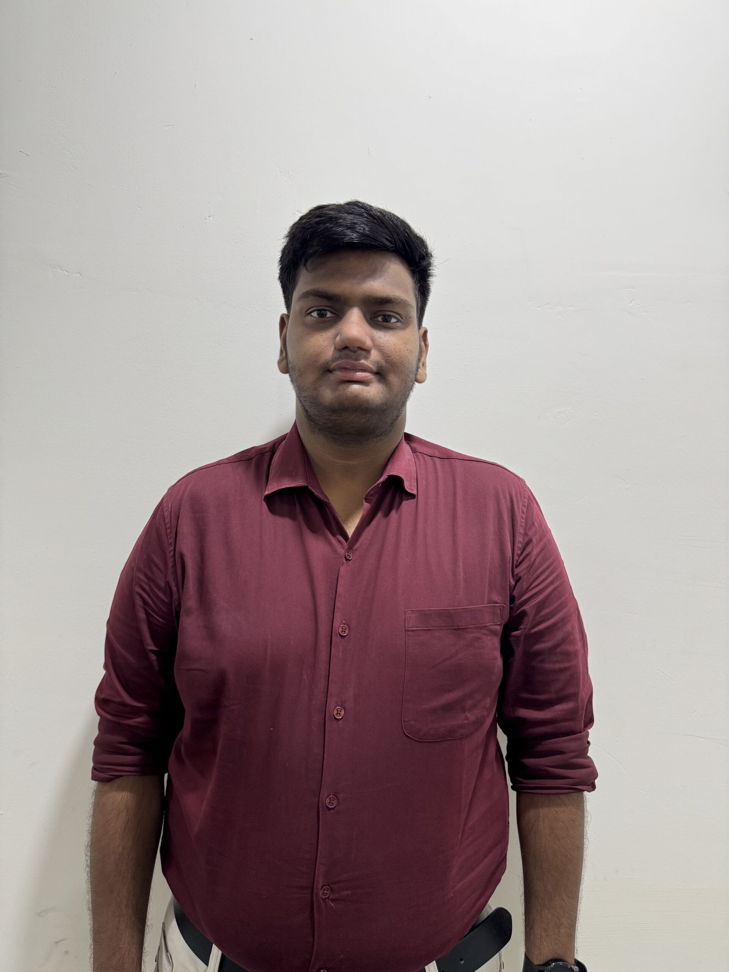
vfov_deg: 71.6
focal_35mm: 24
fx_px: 674
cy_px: 486
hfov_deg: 56.8
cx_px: 364
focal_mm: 6.76
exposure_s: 1/50
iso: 160
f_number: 1.78
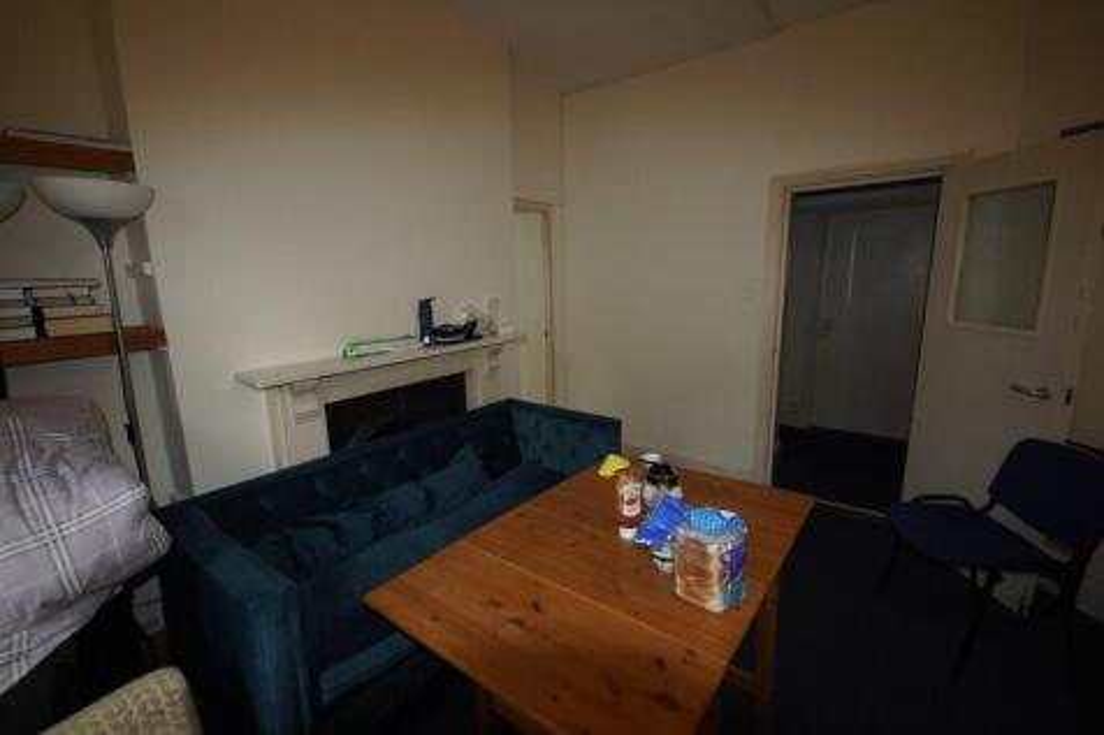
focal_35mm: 15
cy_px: 368
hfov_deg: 100.4
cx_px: 552
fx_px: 460
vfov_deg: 77.3
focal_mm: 10
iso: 800
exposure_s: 1/125
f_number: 4
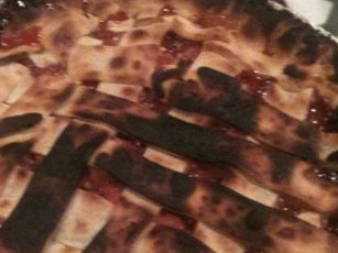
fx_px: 713
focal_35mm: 73
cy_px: 206
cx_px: 185
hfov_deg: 26.7
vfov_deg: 19.9
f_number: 2.8
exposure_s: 1/15
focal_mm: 3.85
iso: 500
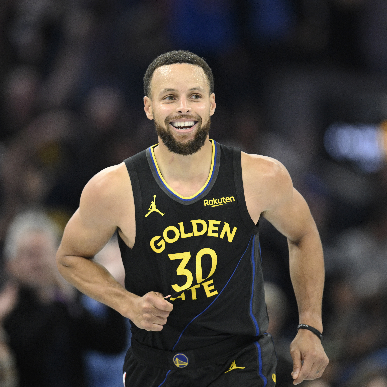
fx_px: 6463
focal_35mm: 511
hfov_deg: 3.4
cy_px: 194
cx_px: 163
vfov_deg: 3.4
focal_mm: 400
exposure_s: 1/2000
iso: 6400
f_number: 2.8
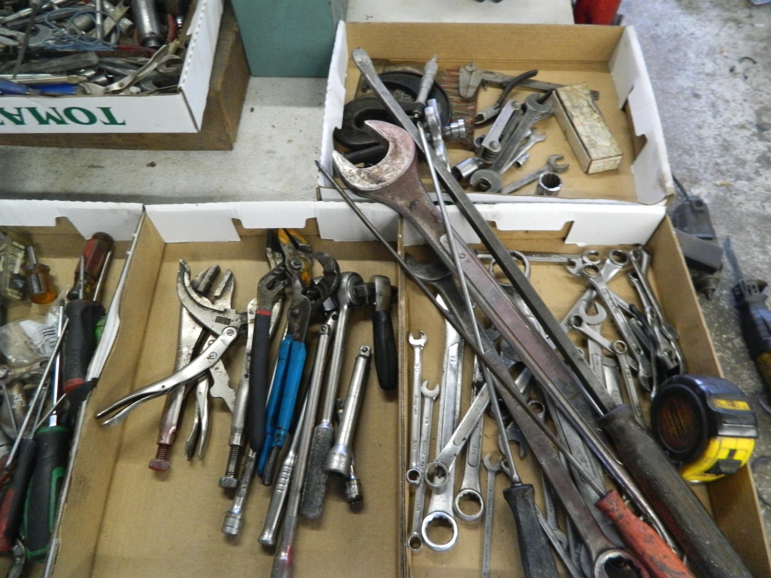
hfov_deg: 69.4
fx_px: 557
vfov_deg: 54.9
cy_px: 289
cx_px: 386
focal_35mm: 25
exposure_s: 1/15
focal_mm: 4.5
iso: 400
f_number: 3.1
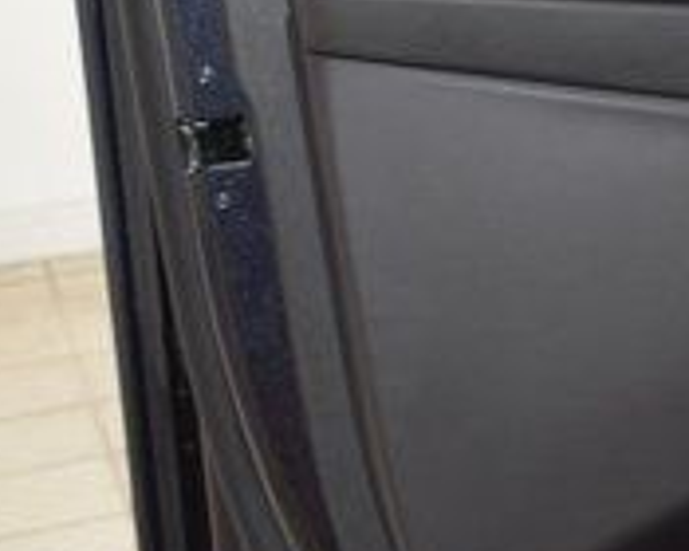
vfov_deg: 13.6
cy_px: 187
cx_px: 1102
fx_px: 2304
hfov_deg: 15.4
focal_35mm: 113
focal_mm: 22
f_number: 3.8
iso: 1600
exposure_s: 1/60
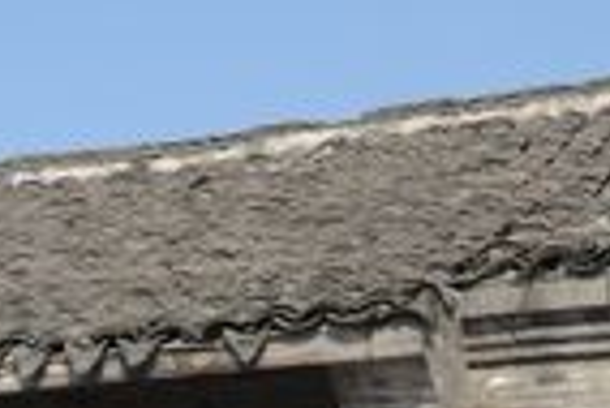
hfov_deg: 17.6
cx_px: 249
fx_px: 1968
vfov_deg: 11.6
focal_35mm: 116
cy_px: 498
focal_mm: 22
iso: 1000
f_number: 14
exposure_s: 1/800
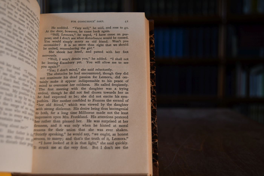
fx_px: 286
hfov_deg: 49.6
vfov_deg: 34.2
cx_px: 132
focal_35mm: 39
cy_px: 88
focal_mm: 26
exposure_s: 1/250
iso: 500
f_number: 4
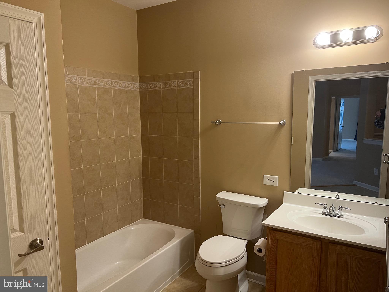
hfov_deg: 67.3
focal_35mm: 26
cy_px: 146
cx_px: 194
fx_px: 292
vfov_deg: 53.1
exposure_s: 1/60
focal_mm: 5.7
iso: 100
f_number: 1.5
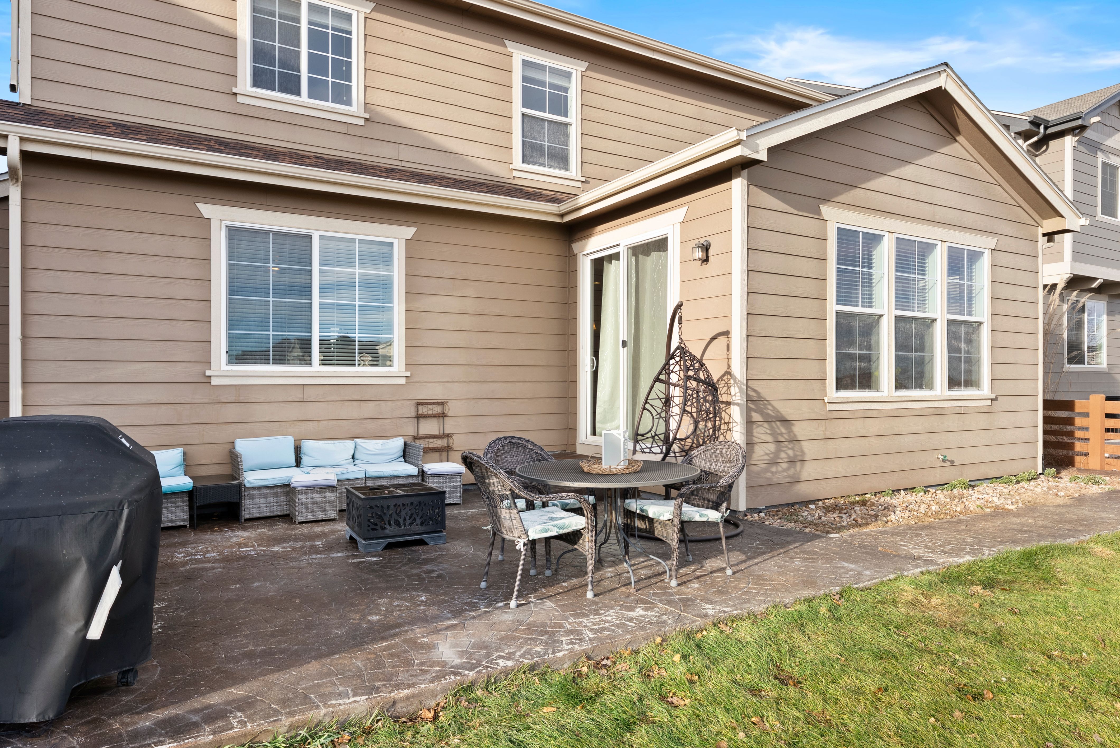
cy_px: 374
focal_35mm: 22
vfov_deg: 57.3
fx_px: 685
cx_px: 560
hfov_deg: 78.6
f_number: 9
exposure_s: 1/60
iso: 400
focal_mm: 22
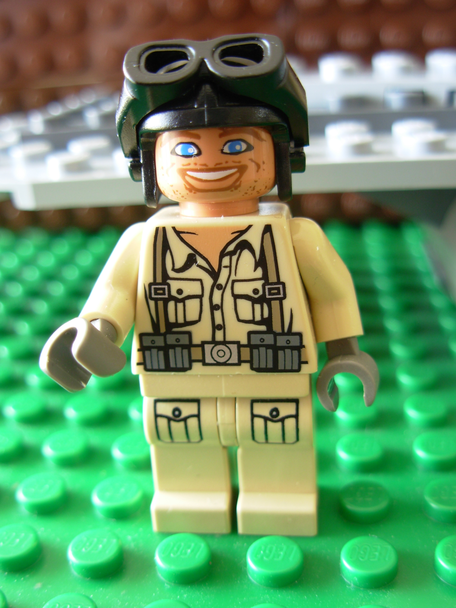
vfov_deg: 49.0
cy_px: 304
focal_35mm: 38
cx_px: 228
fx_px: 667
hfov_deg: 37.7
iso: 50
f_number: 2.9
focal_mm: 6.3
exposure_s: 1/6.2
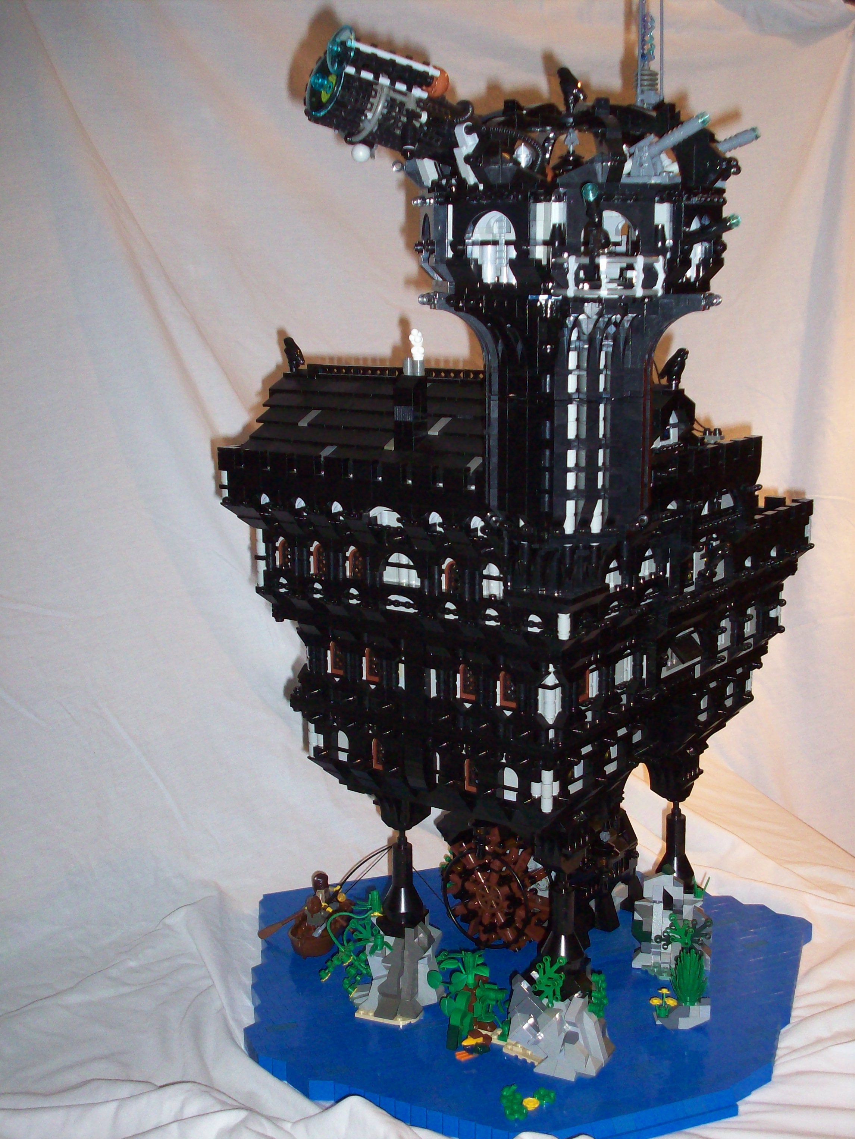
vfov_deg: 41.2
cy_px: 570
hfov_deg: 31.5
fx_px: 1515
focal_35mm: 46
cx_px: 428
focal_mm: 7.6
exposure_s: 1/71.9
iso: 160
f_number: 3.1
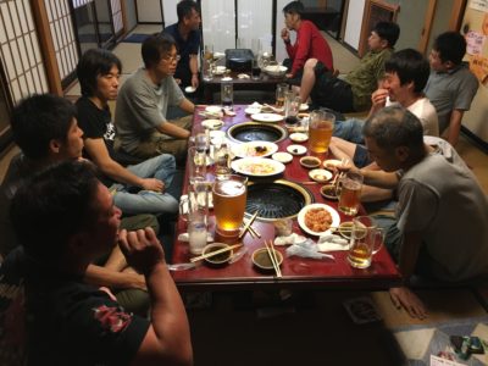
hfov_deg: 61.7
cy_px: 183
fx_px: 409
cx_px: 244
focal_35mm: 29
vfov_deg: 48.2
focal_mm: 4.15
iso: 200
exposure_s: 1/24
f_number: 2.2
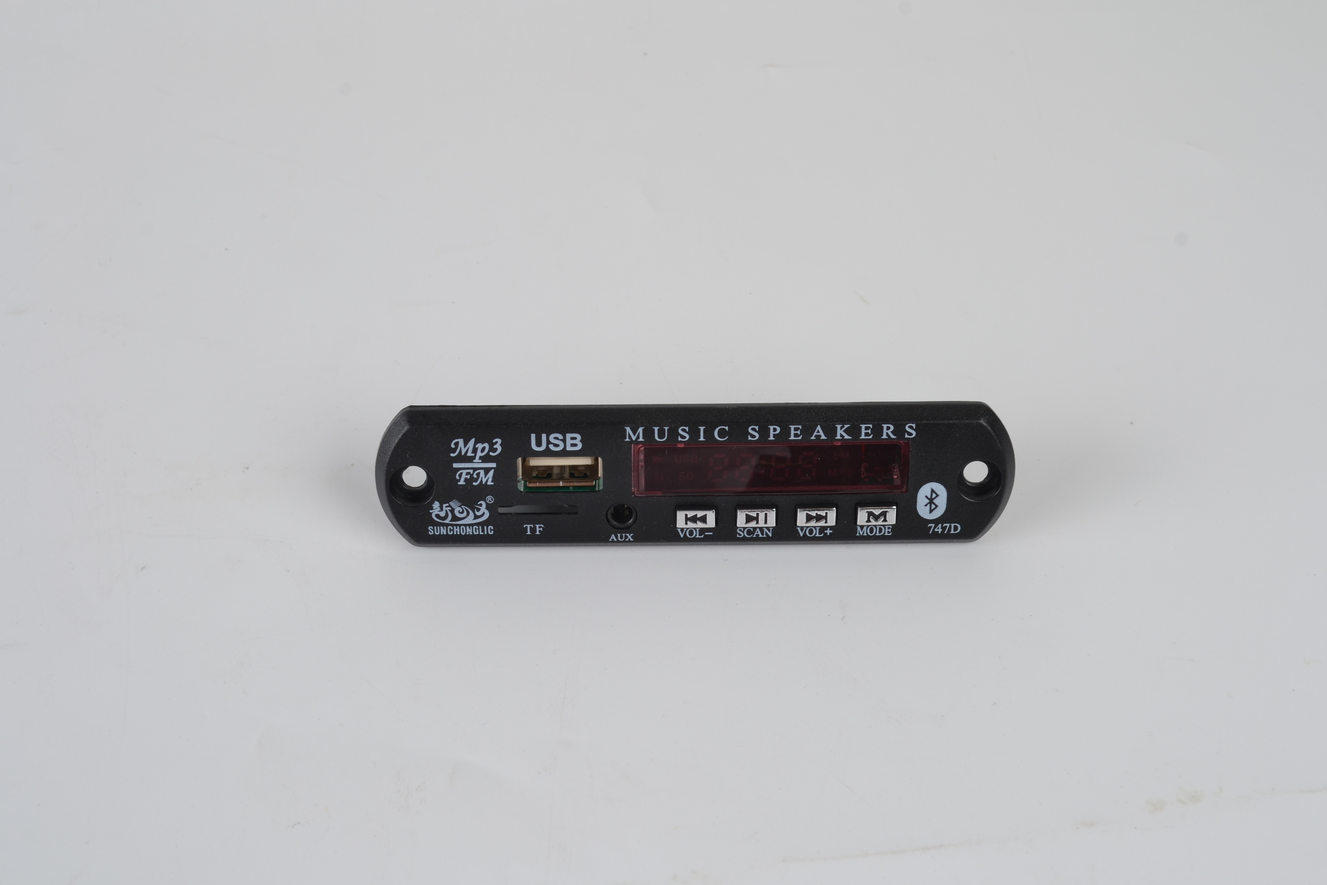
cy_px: 442
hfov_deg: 41.1
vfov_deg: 28.1
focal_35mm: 48
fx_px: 1769
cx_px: 664
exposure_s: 1/100
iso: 100
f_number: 11
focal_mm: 32
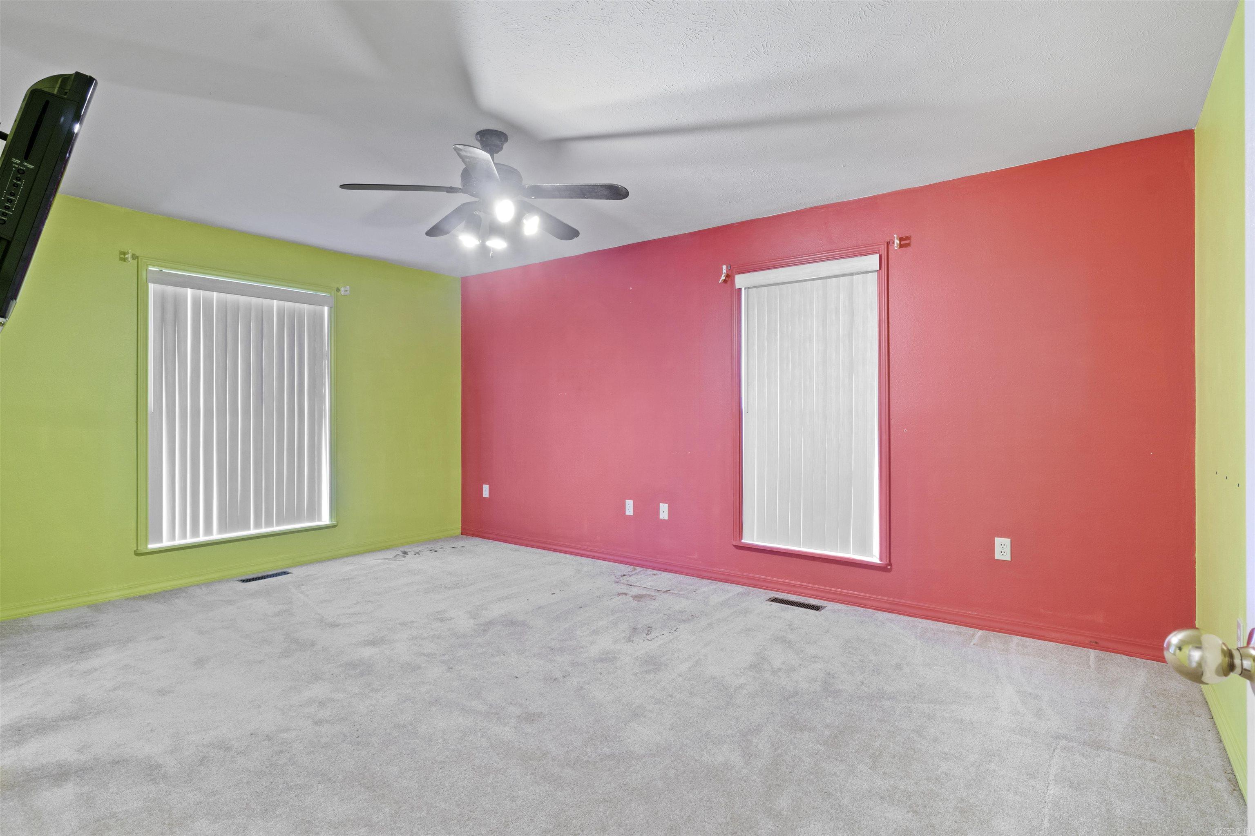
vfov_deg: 67.4
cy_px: 418
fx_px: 627
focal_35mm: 18
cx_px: 628
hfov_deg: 90.0
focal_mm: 12
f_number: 9
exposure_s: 4
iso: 250
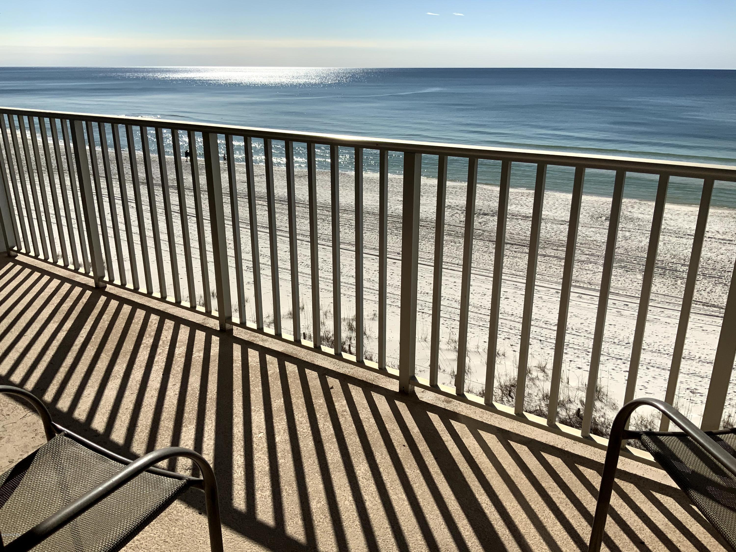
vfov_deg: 48.2
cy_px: 276
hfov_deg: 61.7
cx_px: 368
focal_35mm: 29
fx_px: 617
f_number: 1.8
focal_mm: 3
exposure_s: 1/5814
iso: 20
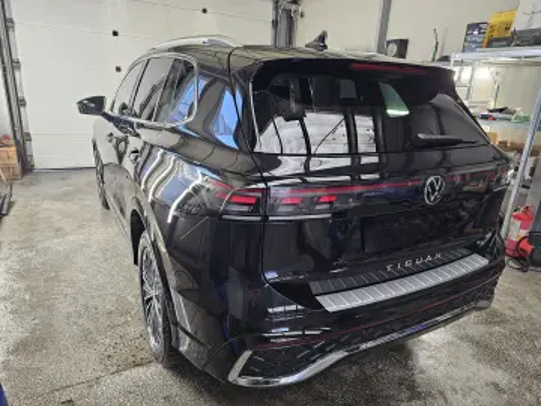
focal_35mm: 23
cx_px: 270
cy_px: 203
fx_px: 359
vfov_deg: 58.9
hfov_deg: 73.9
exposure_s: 1/100
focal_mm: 6.3
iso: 640
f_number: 1.7
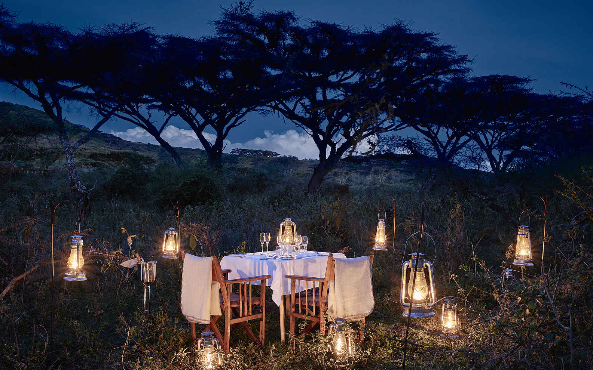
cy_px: 194
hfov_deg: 55.3
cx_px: 296
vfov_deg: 36.3
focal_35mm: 35
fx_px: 566
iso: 200
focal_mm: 34
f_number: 11
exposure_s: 4
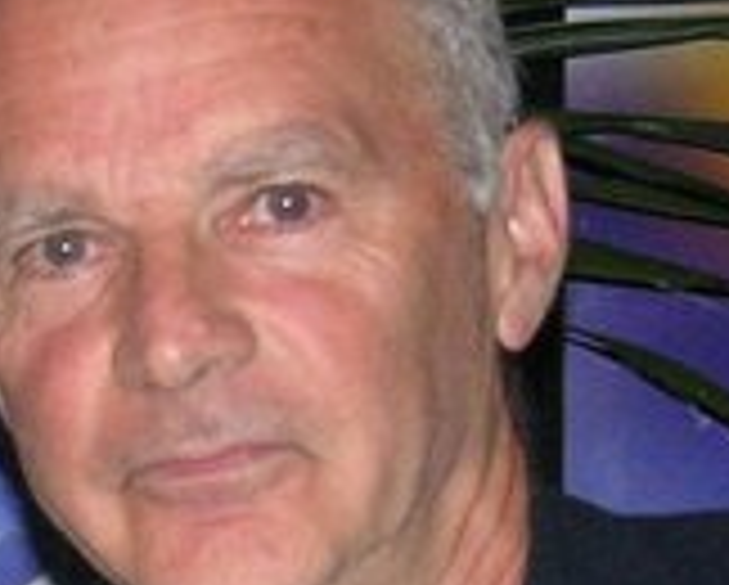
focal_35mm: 470
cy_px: 994
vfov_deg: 3.3
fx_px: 10153
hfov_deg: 4.1
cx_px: -18
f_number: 3.4
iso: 200
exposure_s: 1/120
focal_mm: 19.9
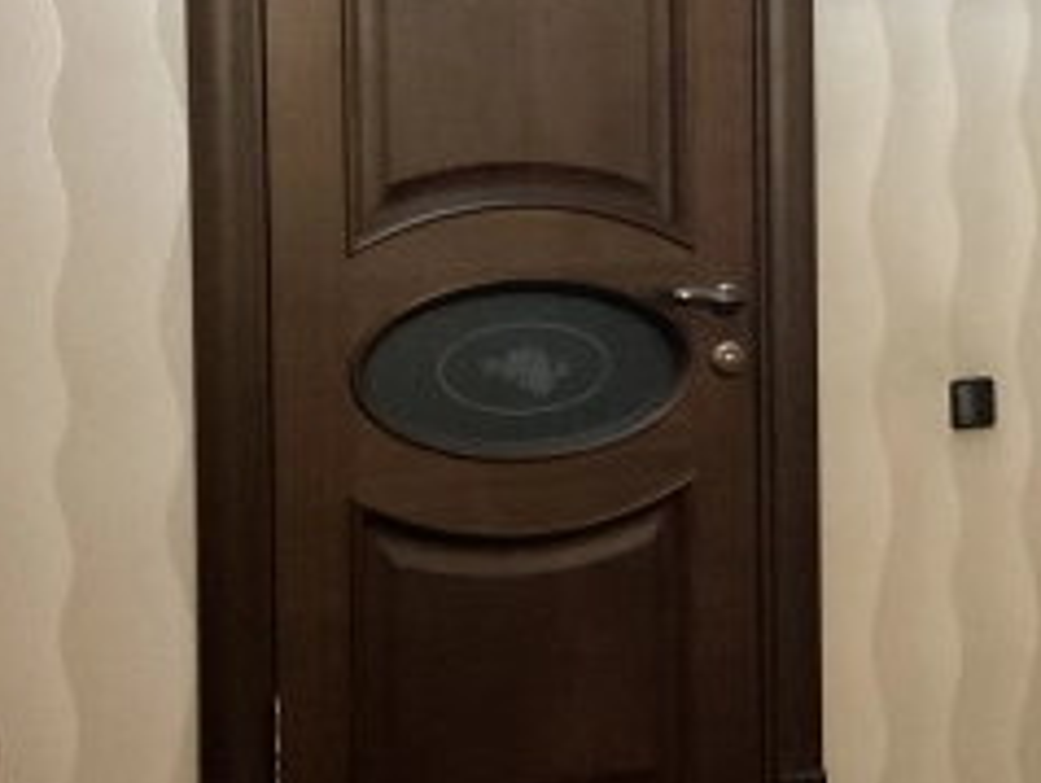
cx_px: 971
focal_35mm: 76
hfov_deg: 24.7
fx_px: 2288
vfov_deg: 19.4
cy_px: 267
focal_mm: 3
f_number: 1.8
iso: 500
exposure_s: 1/25
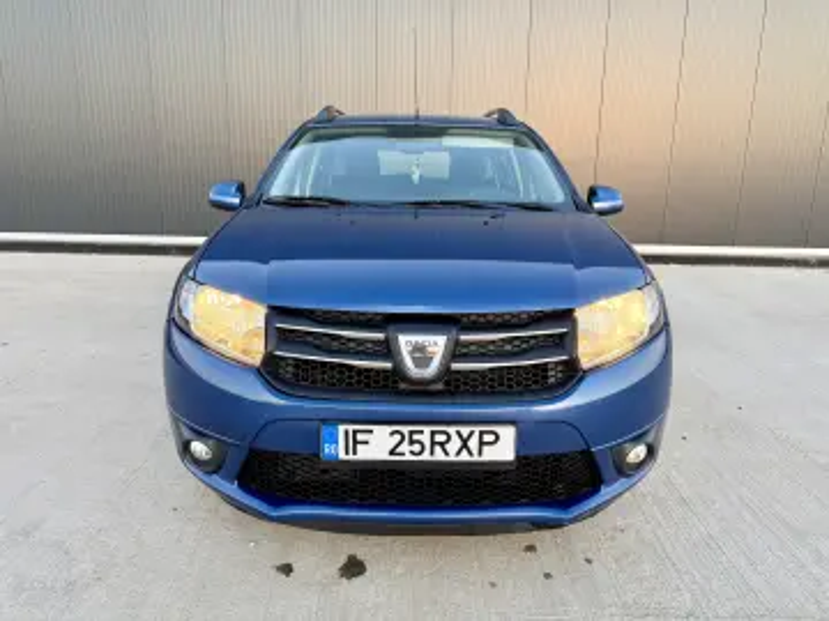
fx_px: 575
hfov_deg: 71.6
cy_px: 310
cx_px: 414
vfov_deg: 56.8
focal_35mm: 24
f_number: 1.78
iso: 200
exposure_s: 1/147
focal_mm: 6.76
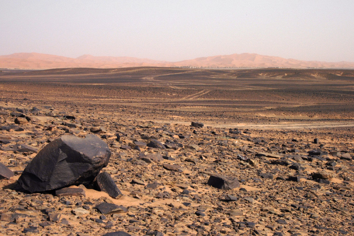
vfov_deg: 28.9
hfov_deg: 42.3
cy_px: 118
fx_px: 457
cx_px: 177
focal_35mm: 46
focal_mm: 31
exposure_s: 1/200
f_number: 22
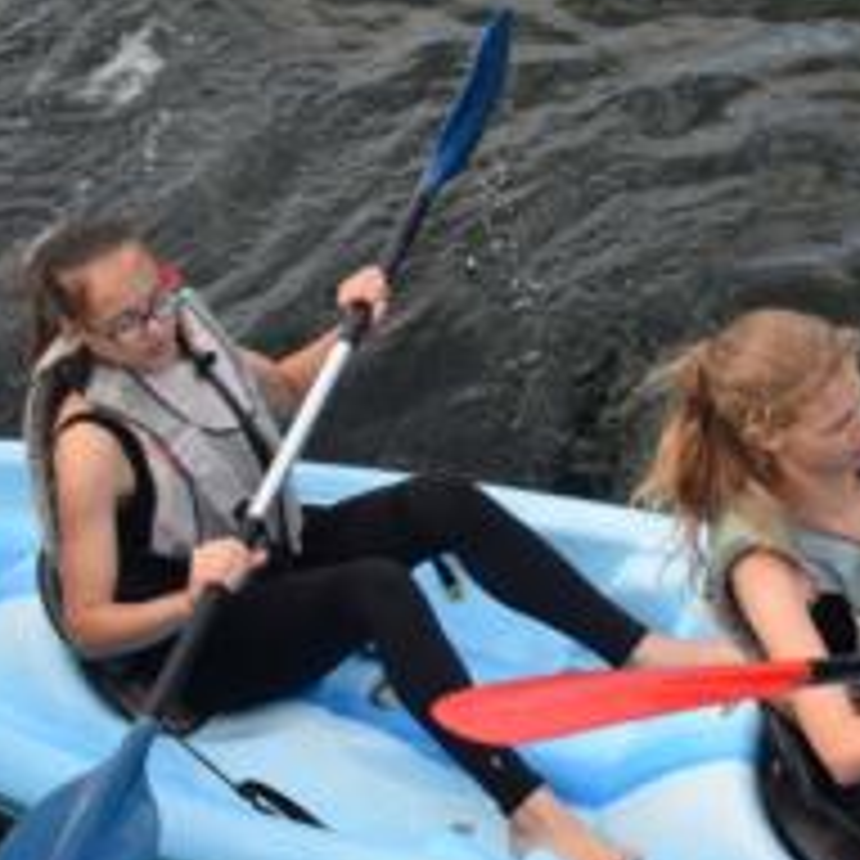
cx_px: 815
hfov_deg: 19.5
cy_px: 347
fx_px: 2445
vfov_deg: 19.9
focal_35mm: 87
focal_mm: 26
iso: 280
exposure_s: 1/250
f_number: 8
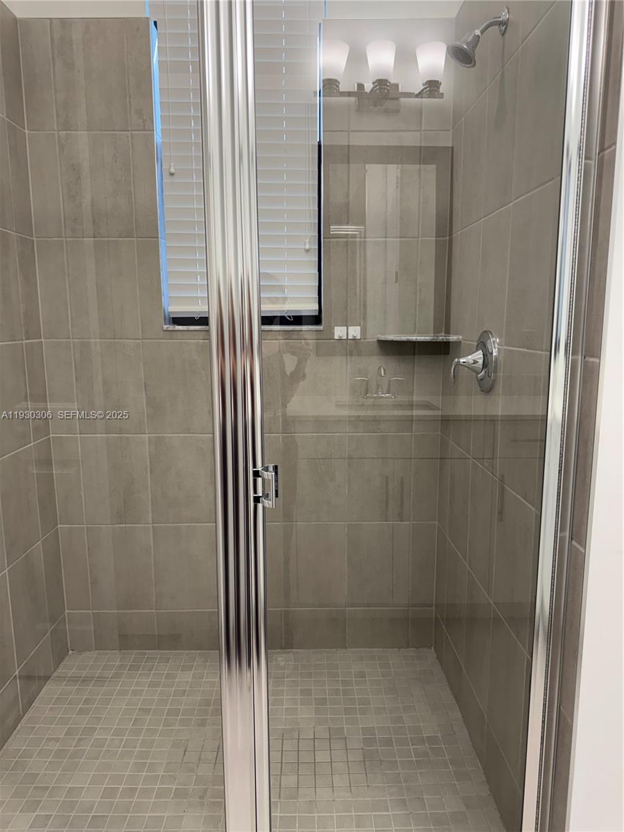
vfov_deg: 71.6
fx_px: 577
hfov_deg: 56.8
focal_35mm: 24
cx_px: 312
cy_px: 416
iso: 160
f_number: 1.78
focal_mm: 6.76
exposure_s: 1/120
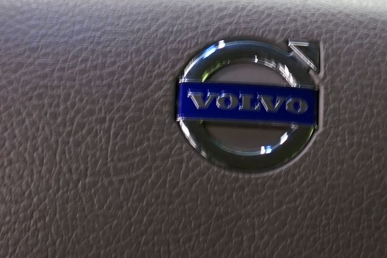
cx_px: 244
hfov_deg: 12.2
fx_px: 1805
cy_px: 117
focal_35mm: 168
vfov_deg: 8.2
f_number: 5.6
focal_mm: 29
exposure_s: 1/13
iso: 640
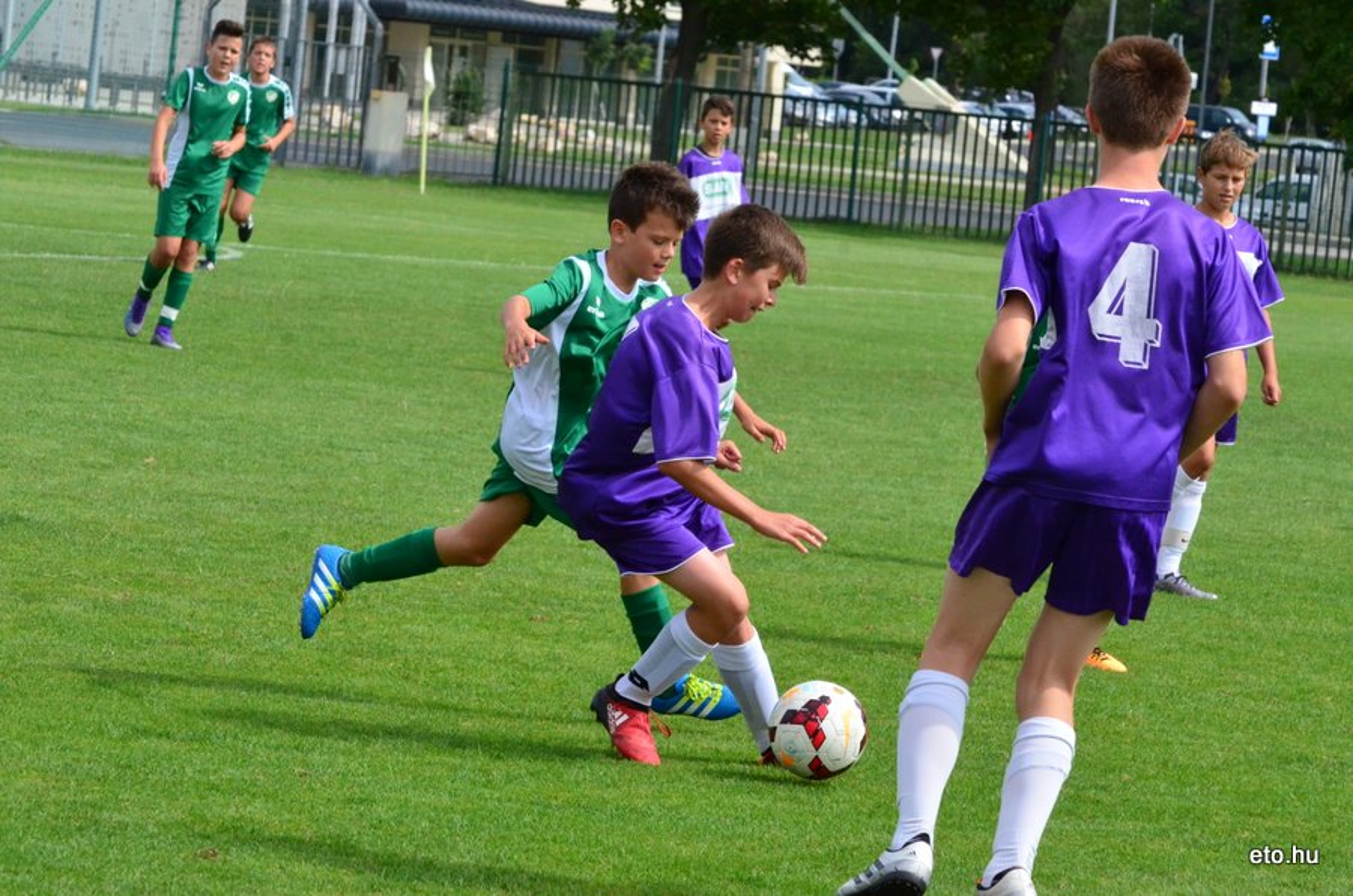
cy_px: 448
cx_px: 676
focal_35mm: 183
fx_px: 6863
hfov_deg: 11.3
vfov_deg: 7.5
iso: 2500
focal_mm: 122
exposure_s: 1/2500
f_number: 13
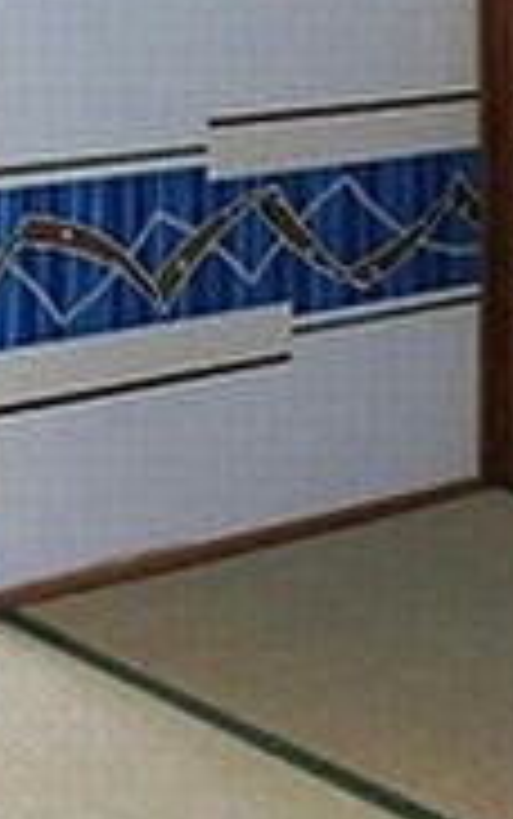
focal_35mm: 97
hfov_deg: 13.5
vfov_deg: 20.7
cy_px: 9
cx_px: 220
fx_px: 2166
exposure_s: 1/60
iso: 200
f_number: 3.5
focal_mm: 4.6
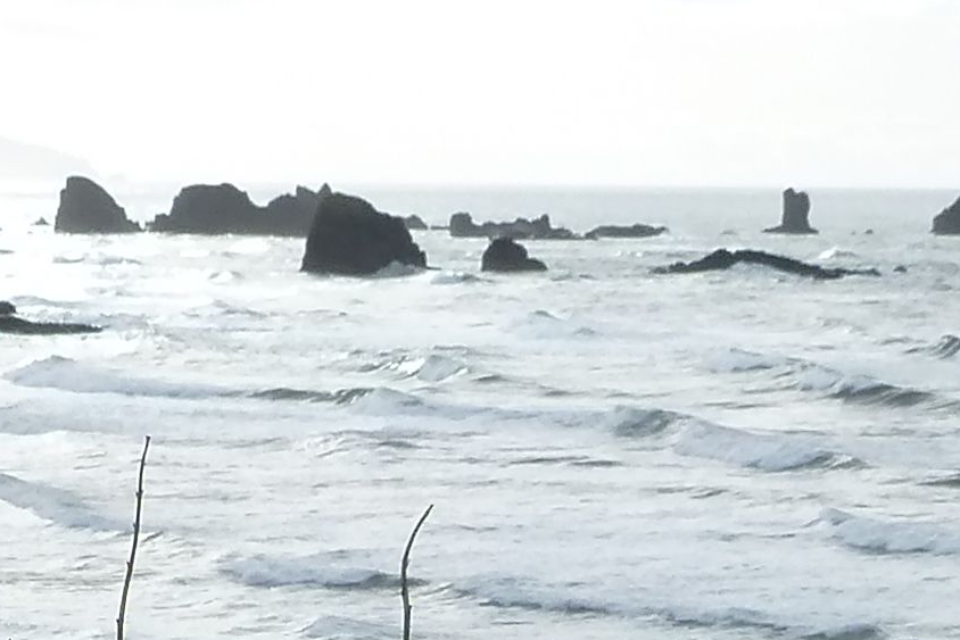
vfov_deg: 9.5
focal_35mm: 138
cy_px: 1157
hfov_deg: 14.9
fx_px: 3680
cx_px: 481
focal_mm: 4.9
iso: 160
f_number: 3.3
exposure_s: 1/1000
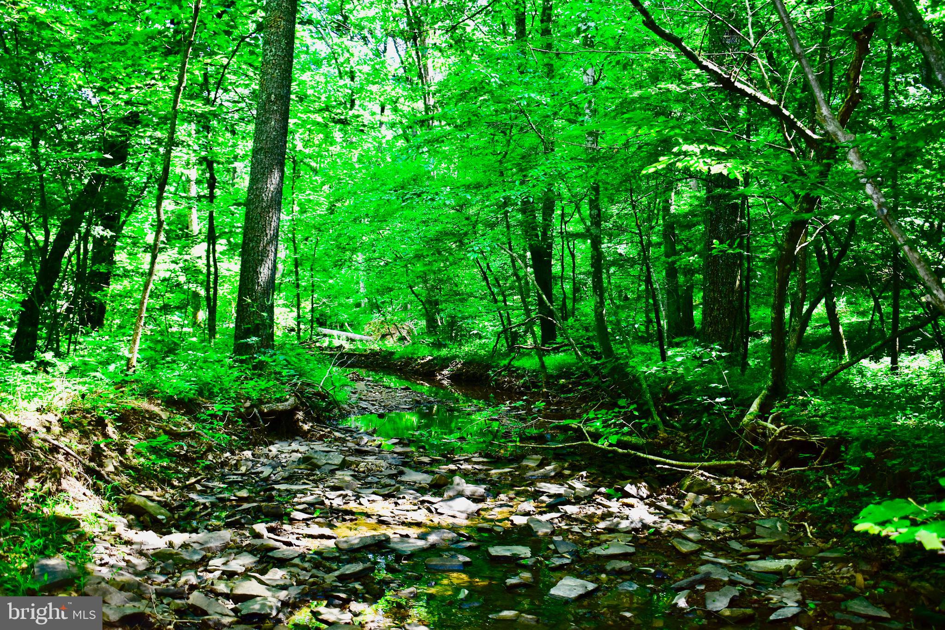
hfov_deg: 49.6
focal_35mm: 39
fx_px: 1024
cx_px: 472
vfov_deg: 34.2
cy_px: 315
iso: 400
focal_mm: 26
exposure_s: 1/200
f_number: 4.2
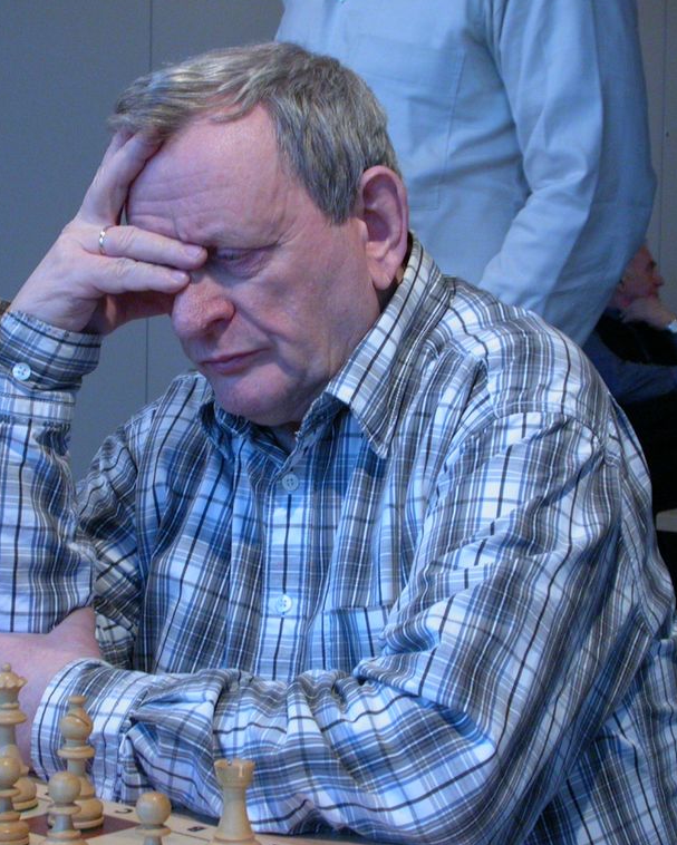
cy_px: 419
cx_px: 260
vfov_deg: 22.0
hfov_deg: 17.6
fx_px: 2178
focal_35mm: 87
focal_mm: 13.8
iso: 200
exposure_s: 1/15.3
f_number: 4.6
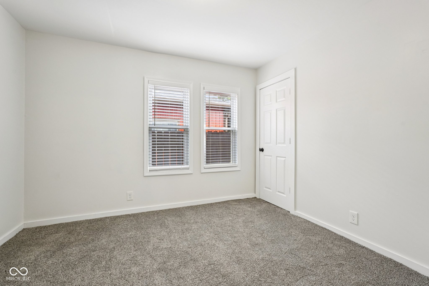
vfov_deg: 73.7
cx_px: 214
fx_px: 191
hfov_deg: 96.7
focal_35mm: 16
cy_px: 143
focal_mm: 16
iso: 400
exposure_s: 1/30
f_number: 8
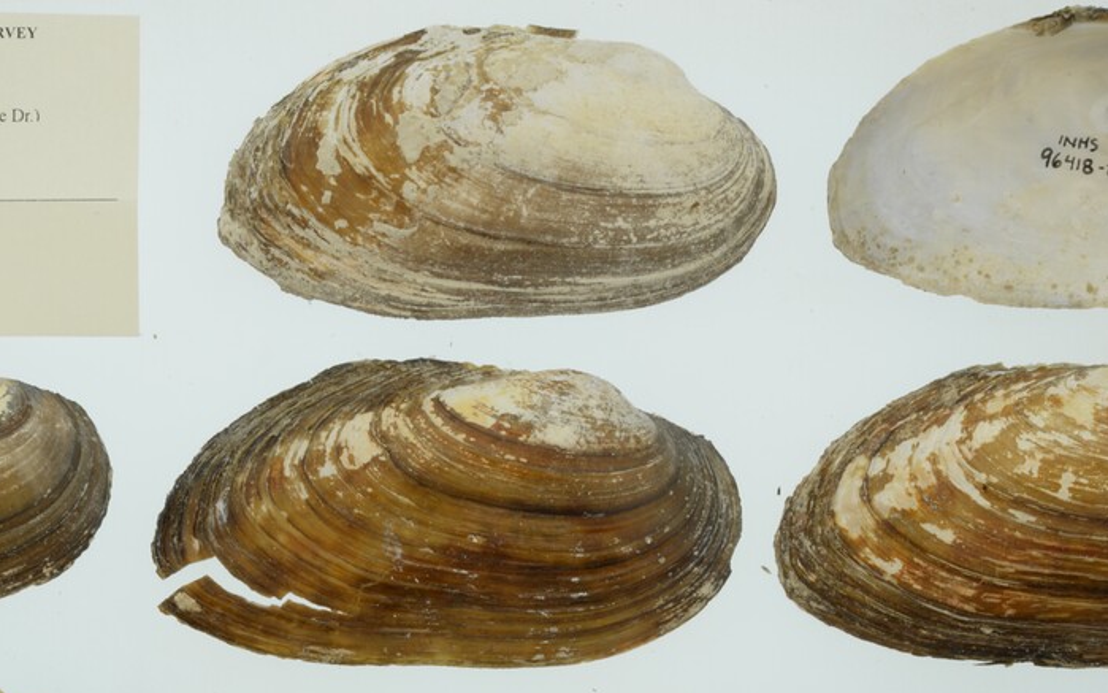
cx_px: 518
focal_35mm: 105
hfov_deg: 19.8
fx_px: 3171
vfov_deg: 12.4
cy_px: 584
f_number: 32
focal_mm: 60
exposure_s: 1/10
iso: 100
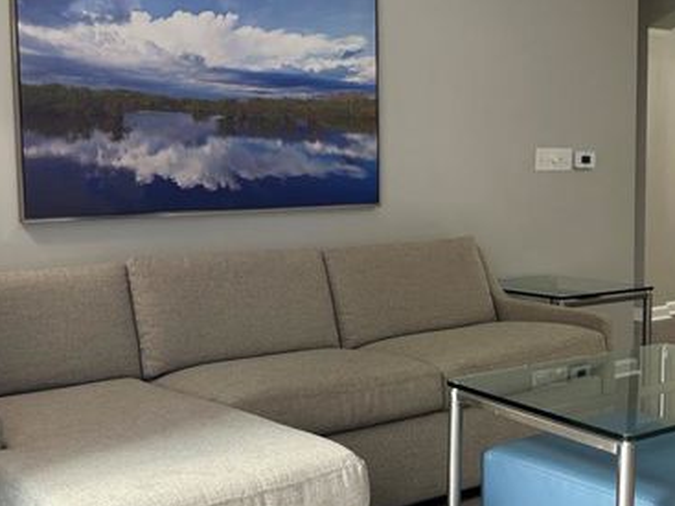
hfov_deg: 38.1
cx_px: 376
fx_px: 975
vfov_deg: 29.1
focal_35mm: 50
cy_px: 247
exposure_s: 1/60
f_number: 1.5
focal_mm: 5.7
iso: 64
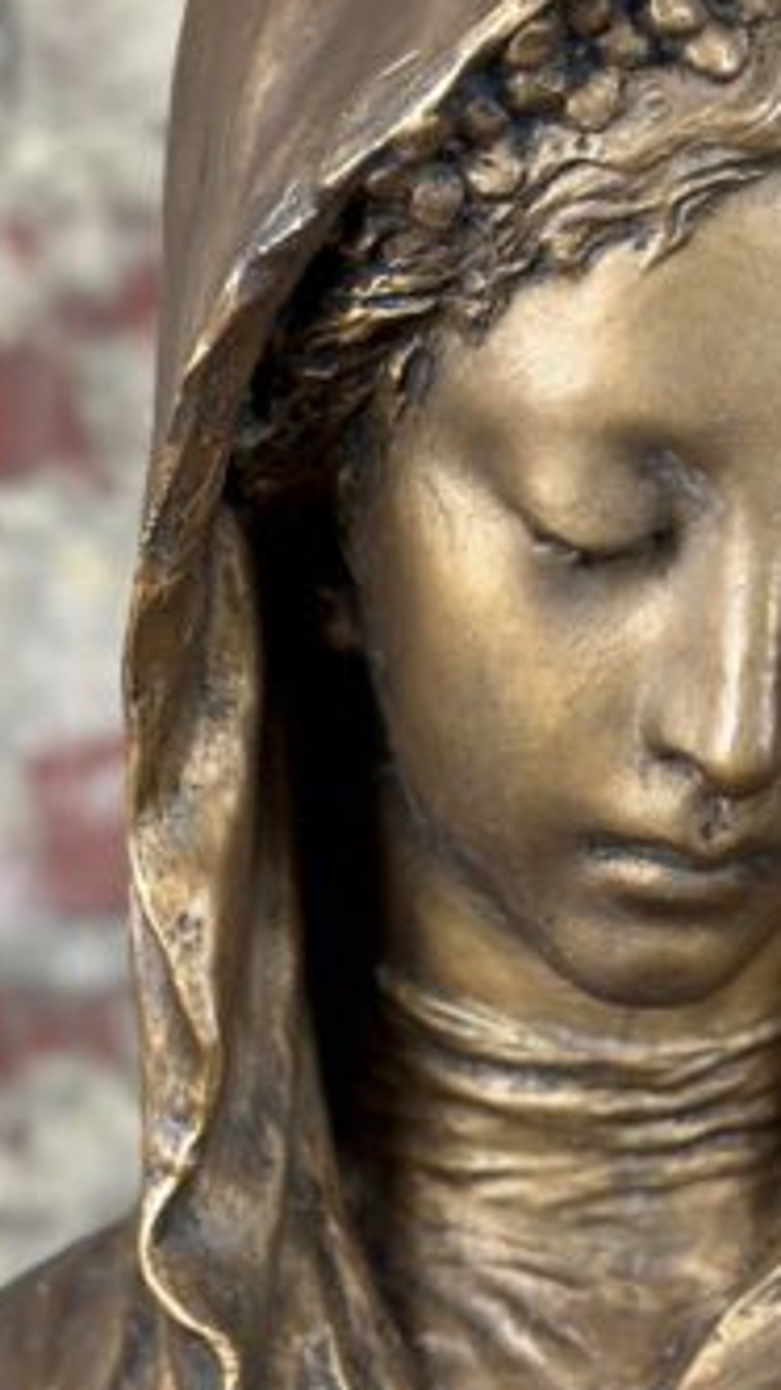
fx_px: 5935
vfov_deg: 13.1
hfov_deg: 7.5
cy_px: 1586
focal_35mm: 161
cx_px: 606
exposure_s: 1/50
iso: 100
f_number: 1.78
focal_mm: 6.86
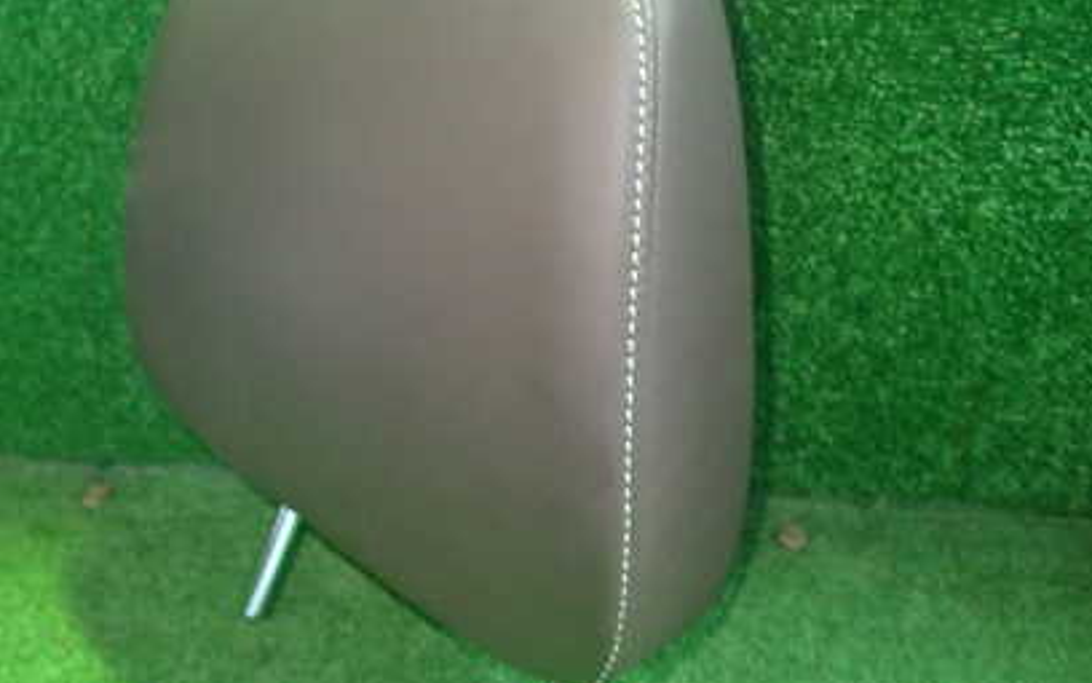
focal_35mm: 39
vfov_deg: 32.7
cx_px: 458
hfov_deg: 50.2
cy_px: 297
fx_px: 1161
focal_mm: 4.5
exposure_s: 1/30
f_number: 2
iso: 800
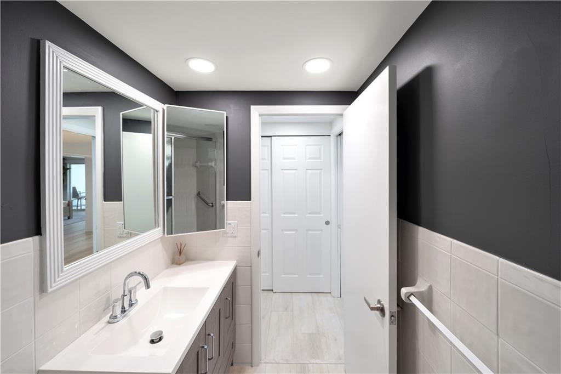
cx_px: 280
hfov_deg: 112.6
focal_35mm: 12
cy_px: 187
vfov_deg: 90.0
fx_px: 187
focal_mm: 12
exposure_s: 1/8
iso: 100
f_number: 8
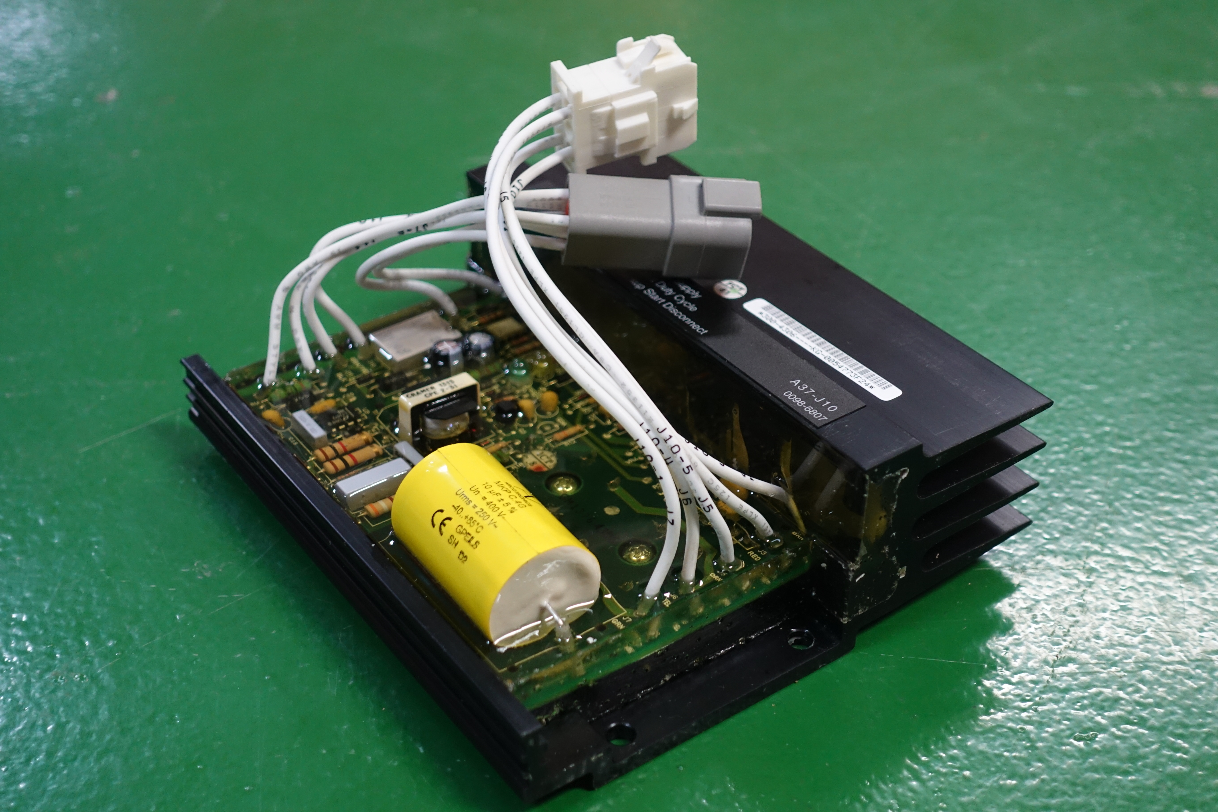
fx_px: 1793
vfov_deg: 25.5
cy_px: 406
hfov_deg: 37.5
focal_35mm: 53
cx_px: 609
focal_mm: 19.48
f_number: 2.8
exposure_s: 1/20
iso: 800
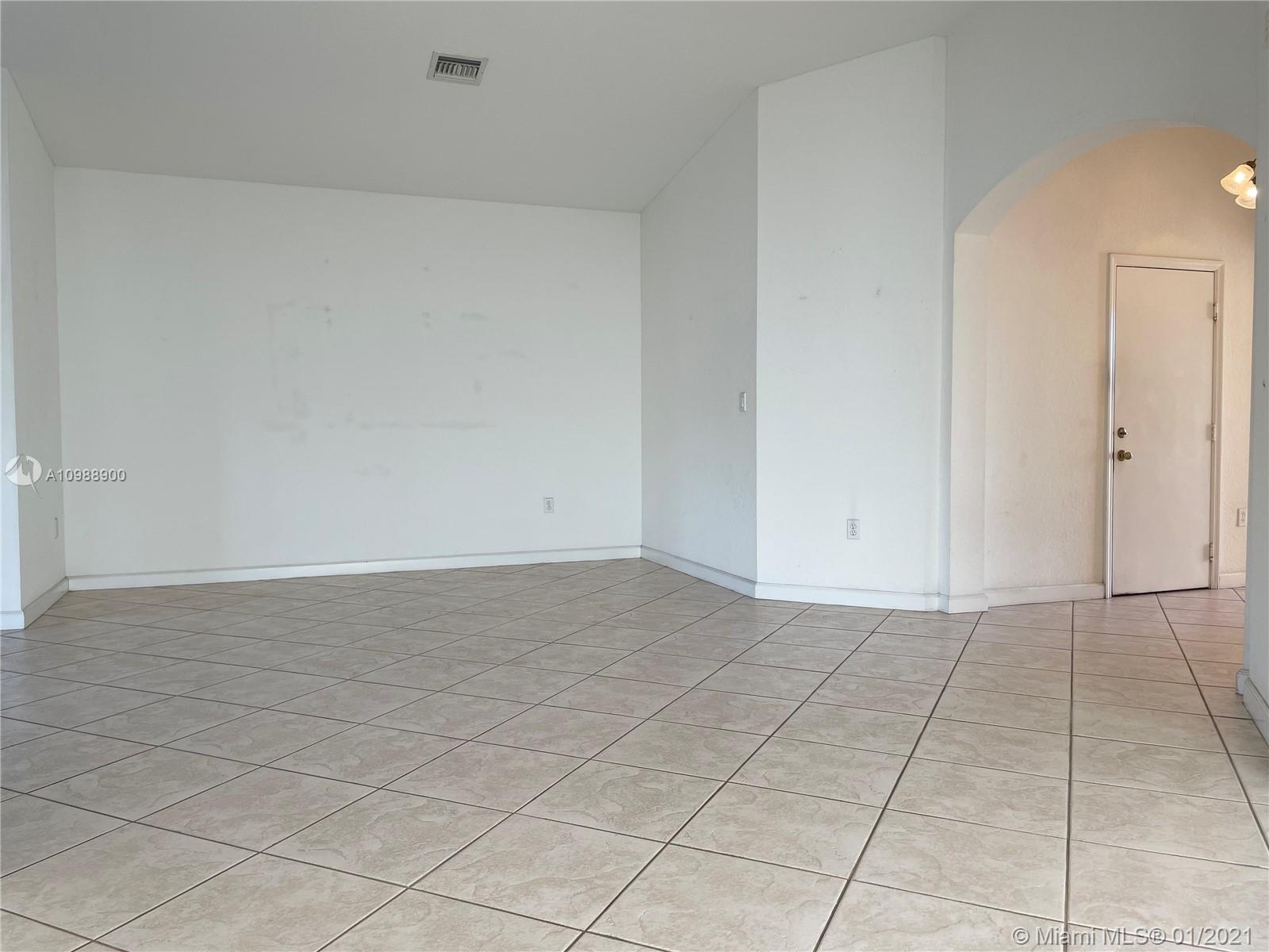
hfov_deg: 67.3
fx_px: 953
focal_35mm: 26
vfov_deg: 53.1
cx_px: 634
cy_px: 476
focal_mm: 4.2
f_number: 1.6
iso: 32
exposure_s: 1/136
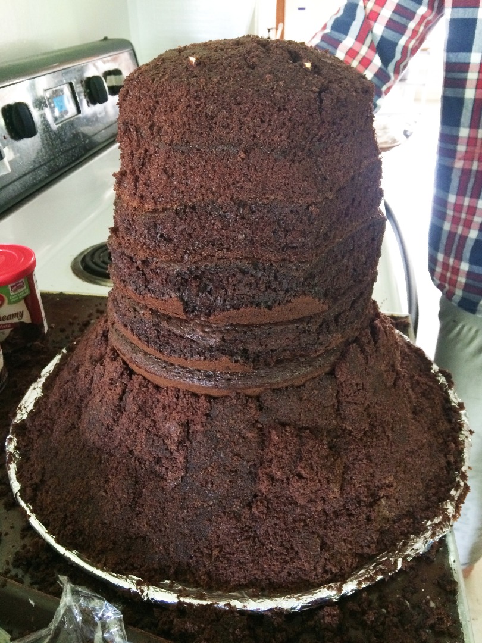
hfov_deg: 48.2
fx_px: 538
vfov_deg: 61.7
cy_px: 322
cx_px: 241
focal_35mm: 29
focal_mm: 4.15
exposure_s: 1/17
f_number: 2.2
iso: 320
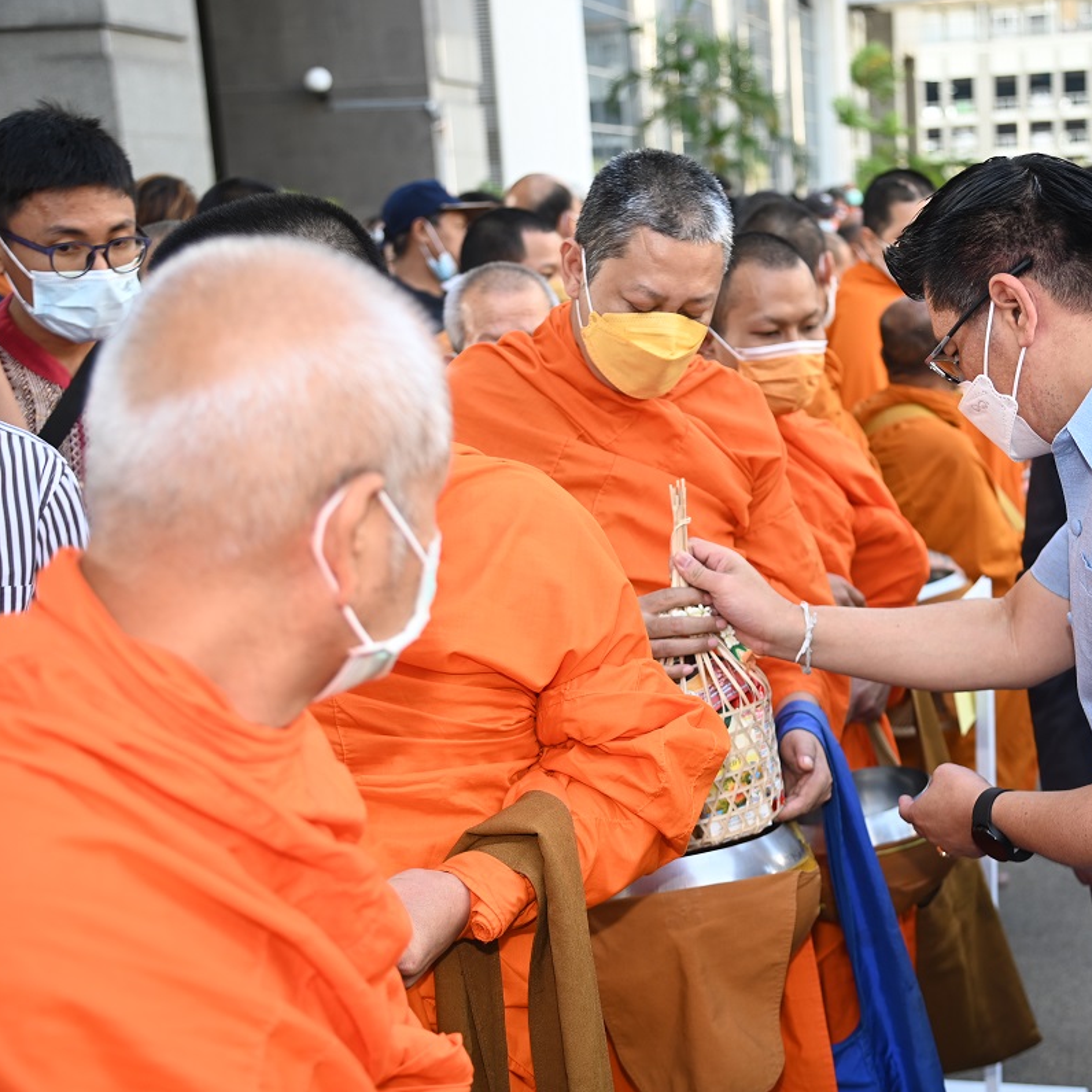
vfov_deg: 27.7
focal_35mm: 62
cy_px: 548
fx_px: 2213
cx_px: 749
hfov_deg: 27.5
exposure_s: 1/250
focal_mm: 48
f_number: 4
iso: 400
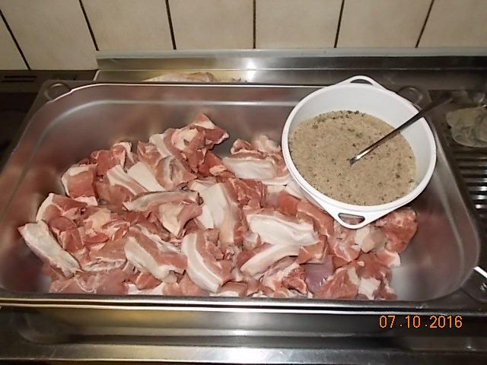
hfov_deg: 60.0
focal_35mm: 30
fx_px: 422
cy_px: 182
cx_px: 244
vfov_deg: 46.8
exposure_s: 1/25
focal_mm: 5.3
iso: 200
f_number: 3.4
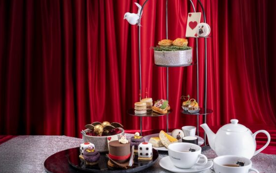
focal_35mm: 42
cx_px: 138
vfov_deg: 30.5
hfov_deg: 47.2
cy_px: 71
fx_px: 316
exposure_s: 1/200
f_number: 11
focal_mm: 31
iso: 64
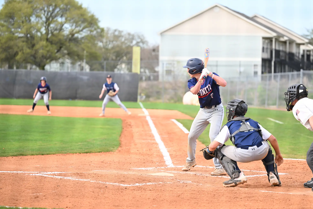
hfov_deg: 15.4
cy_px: 94
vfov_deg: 10.3
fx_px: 1156
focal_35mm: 133
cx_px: 177
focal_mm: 115
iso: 200
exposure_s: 1/800
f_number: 2.8
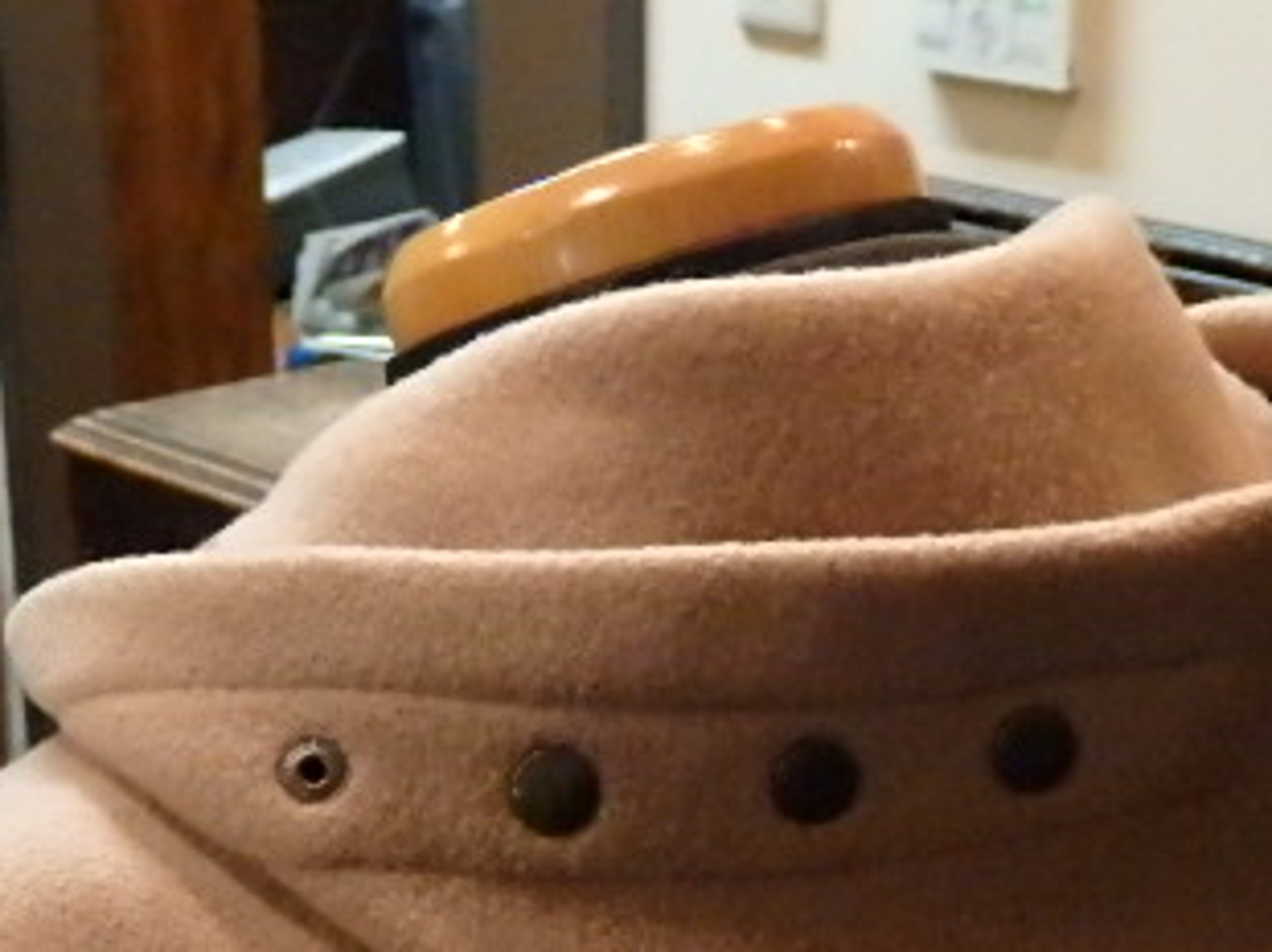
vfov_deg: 15.7
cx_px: 698
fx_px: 3415
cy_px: 886
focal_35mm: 93
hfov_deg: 21.1
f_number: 3.8
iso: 3200
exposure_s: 1/160
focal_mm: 8
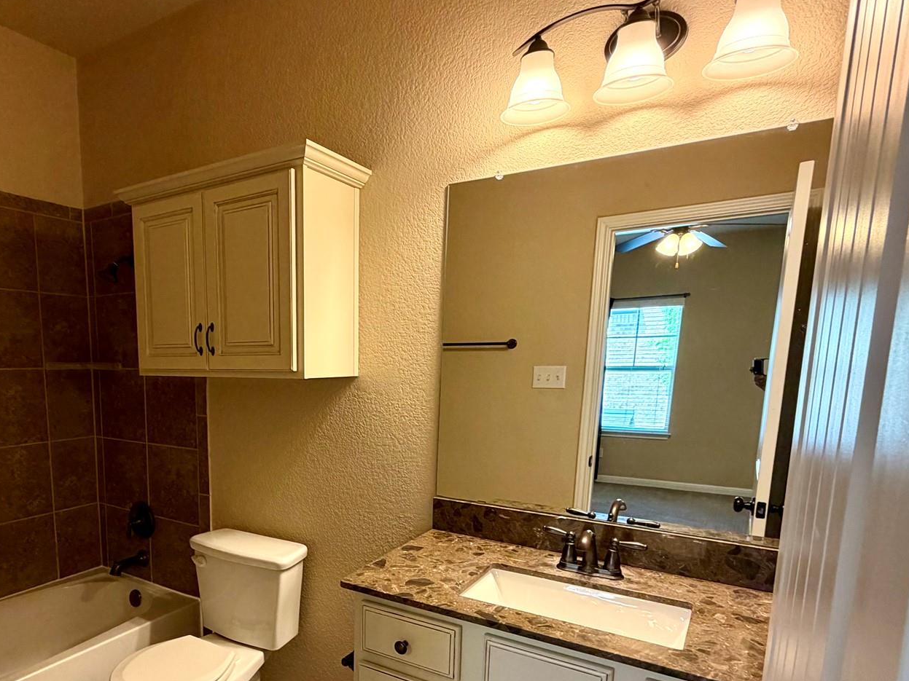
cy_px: 449
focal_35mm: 23
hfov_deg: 72.1
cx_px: 318
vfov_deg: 57.7
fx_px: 604
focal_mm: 2.22
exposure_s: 1/60
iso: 200
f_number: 2.2
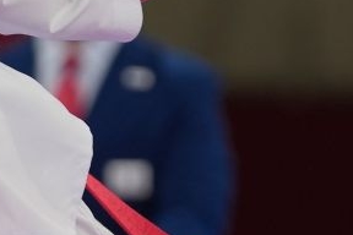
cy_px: 23
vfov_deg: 1.1
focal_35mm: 1198
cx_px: 241
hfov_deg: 1.7
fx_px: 11746
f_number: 2.8
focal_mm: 192
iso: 500
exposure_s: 1/1000
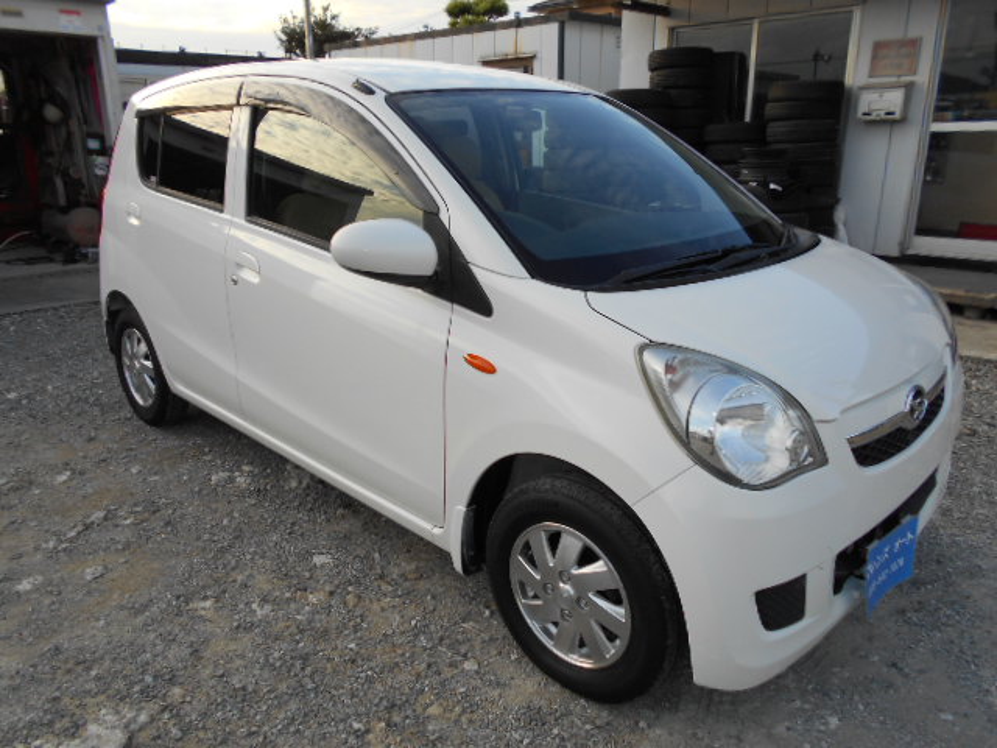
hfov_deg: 67.3
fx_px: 749
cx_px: 498
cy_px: 374
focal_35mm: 26
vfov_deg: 53.1
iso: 80
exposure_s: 1/200
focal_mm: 4.6
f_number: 3.2
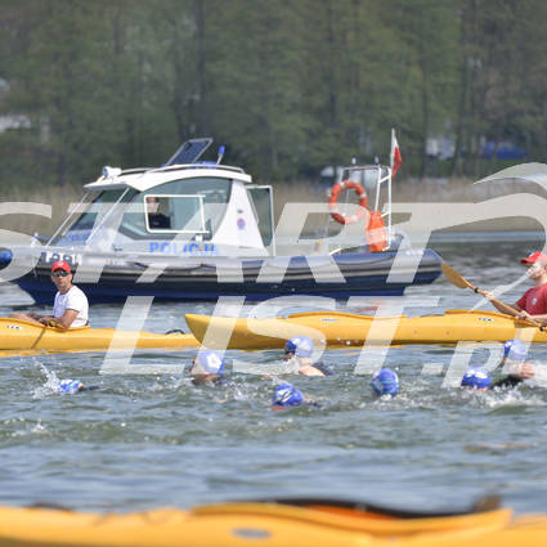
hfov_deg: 3.8
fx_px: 8242
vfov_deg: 3.8
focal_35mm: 461
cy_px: 274
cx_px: 288
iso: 800
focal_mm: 360
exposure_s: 1/4000
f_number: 6
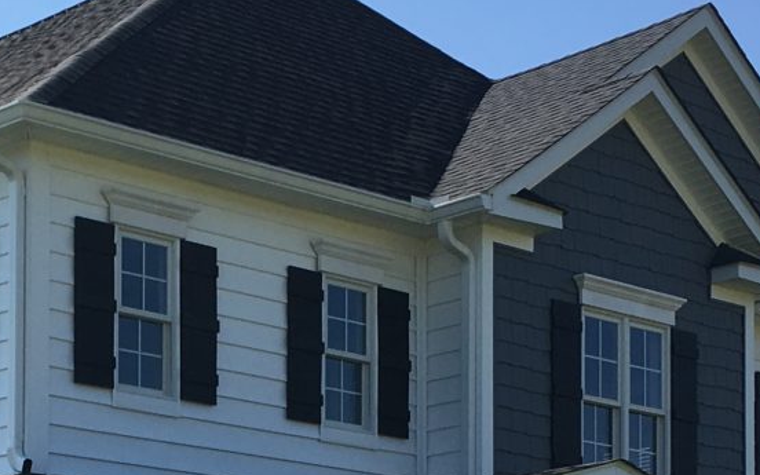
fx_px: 2216
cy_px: 745
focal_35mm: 107
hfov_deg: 19.2
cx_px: 98
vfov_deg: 11.6
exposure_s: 1/1603
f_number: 2.2
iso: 25
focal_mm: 4.15
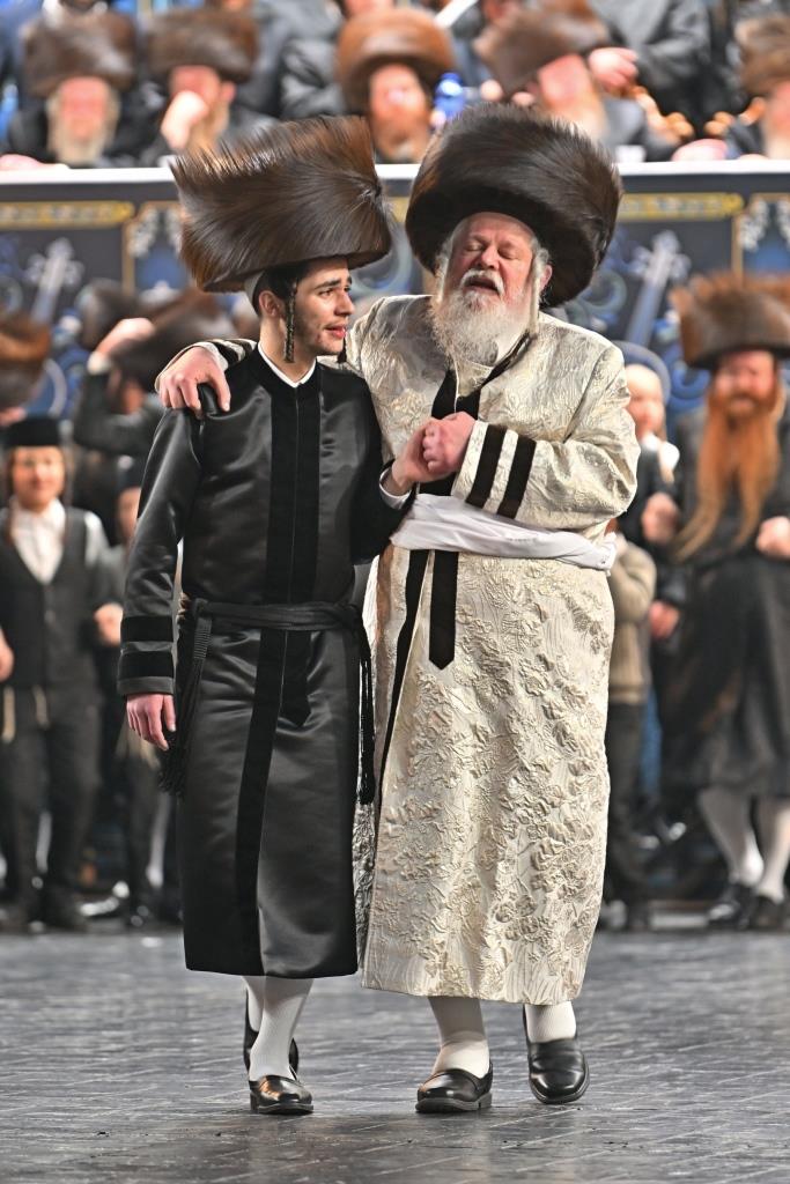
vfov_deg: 7.4
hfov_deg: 5.0
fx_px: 9114
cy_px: 592
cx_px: 395
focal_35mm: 277
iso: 500
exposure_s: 1/125
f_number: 2.8
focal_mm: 185
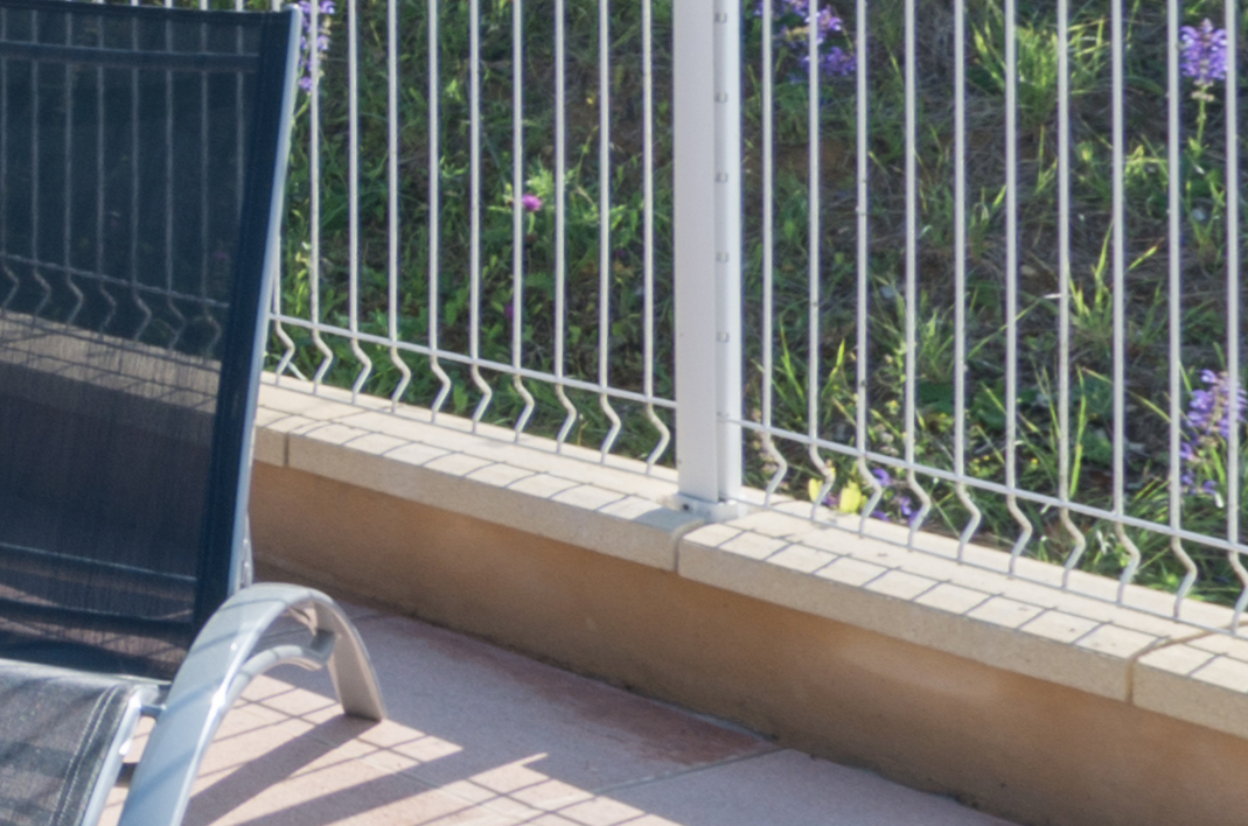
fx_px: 2871
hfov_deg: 17.2
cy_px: -478
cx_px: -1303
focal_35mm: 83
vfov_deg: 15.0
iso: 100
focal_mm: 12
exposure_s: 1/60
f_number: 11
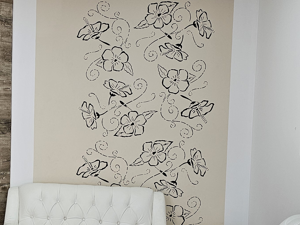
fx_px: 589
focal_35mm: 68
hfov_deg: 27.8
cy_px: 169
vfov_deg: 21.4
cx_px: 49
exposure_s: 1/120
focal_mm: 6.3
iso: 200
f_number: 1.7
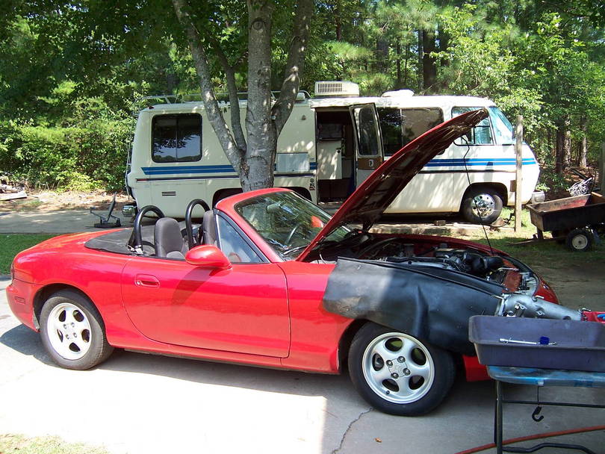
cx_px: 302
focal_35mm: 33
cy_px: 227
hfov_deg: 55.3
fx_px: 577
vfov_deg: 43.0
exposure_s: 1/180
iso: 80
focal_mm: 5.5
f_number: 3.4
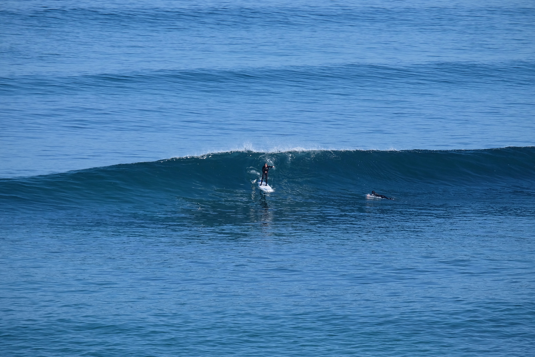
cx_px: 268
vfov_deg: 4.2
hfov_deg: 6.3
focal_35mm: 325
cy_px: 178
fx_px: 4830
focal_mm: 216.9
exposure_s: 1/1600
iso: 400
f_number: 6.7
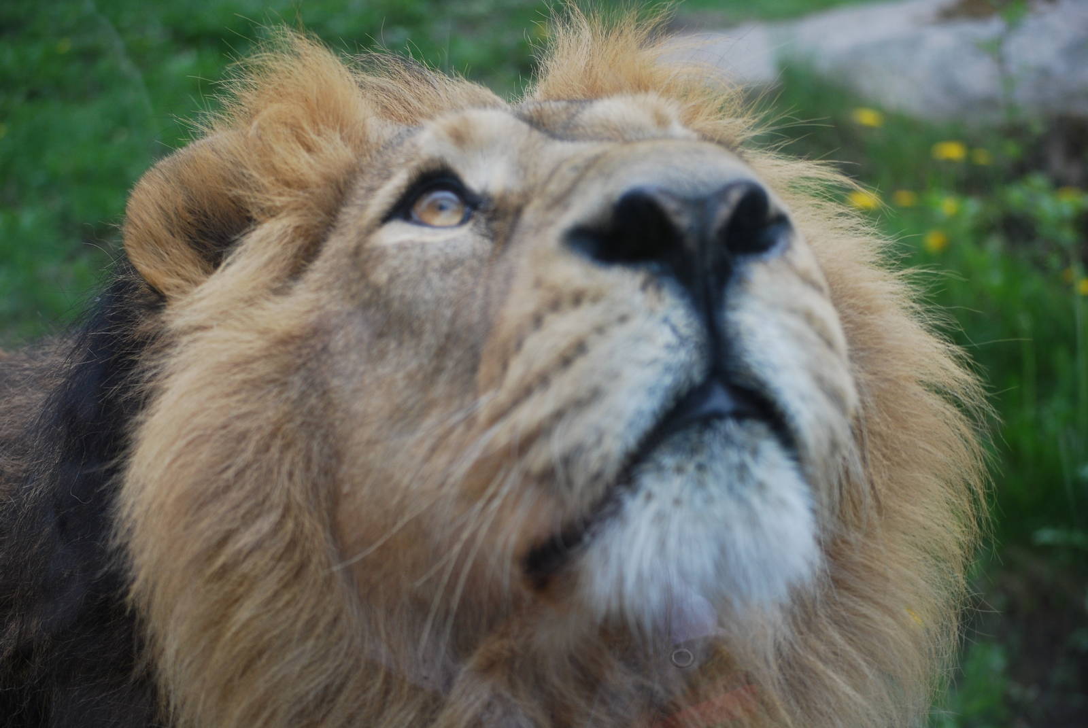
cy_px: 364
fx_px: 2496
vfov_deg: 16.6
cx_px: 544
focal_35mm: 82
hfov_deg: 24.6
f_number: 4
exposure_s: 1/500
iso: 280
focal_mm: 55
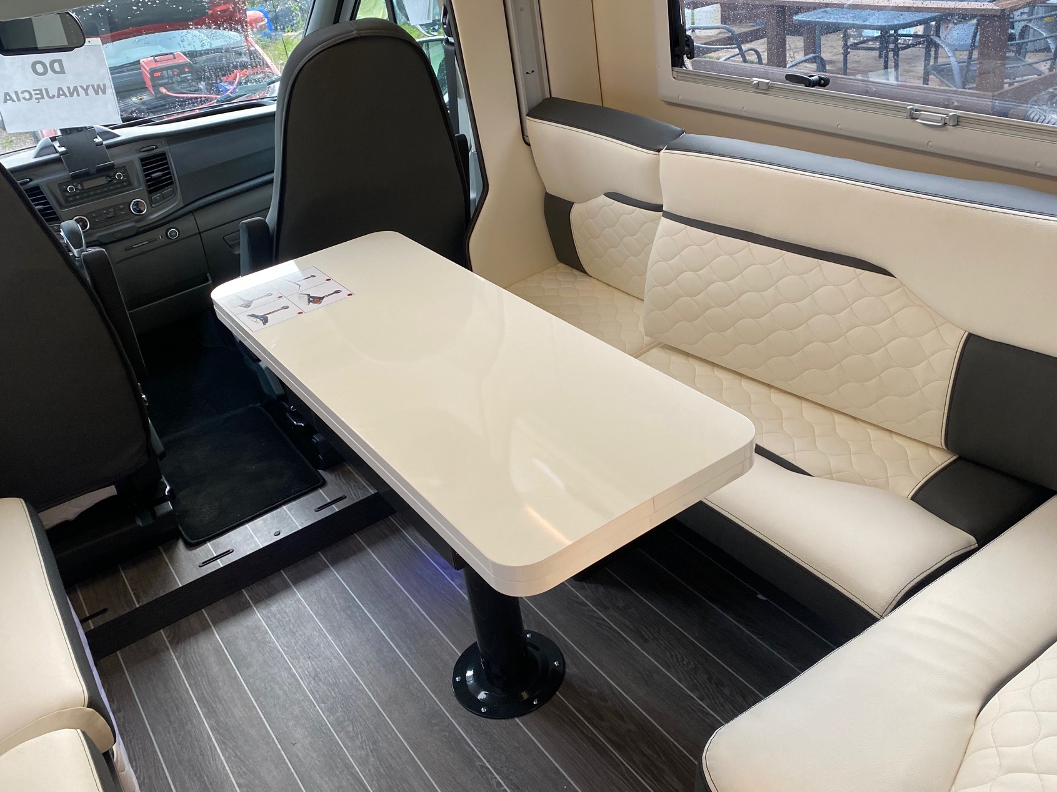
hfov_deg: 58.4
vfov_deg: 45.4
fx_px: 947
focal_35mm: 31
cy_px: 363
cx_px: 536
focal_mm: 4.25
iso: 125
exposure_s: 1/101
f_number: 1.8
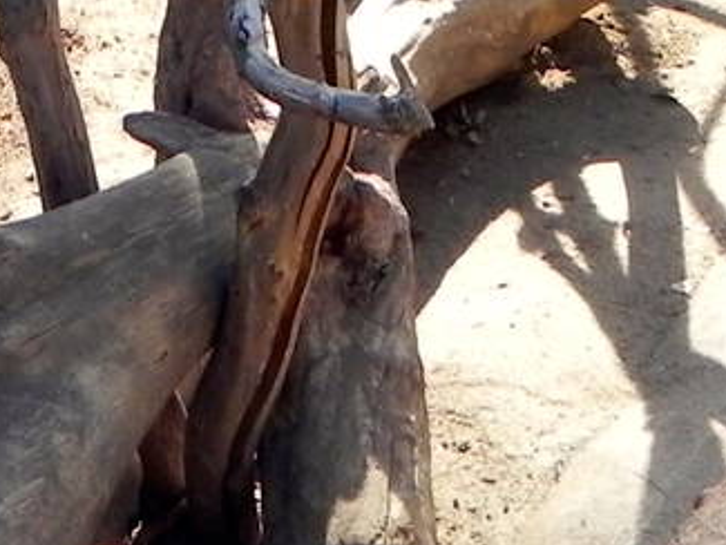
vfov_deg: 10.7
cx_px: -154
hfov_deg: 14.9
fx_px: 2686
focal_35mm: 128
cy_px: -520
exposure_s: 1/162
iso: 160
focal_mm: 4.6
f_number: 4.5
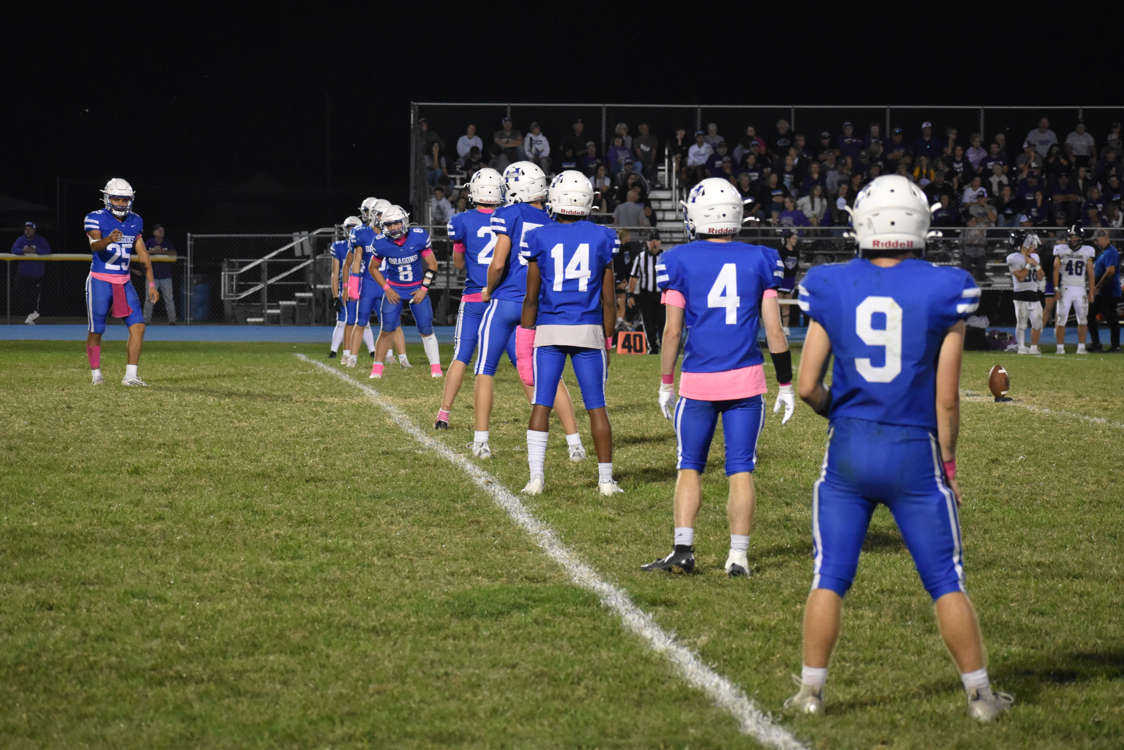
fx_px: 4589
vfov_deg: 9.3
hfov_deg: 14.0
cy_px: 375
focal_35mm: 147
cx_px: 562
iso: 3200
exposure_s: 1/250
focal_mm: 98
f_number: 4.8
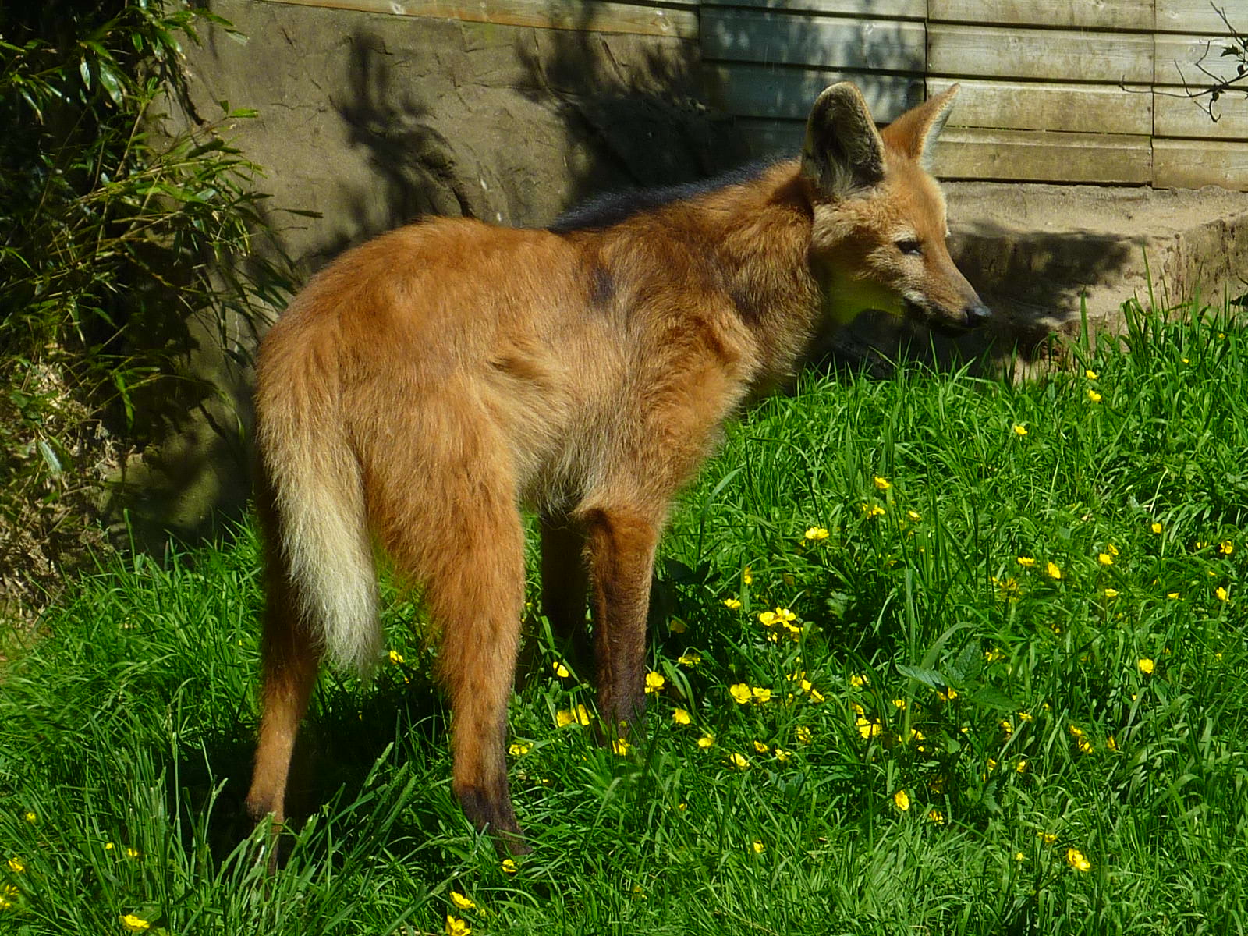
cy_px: 468
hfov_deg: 10.6
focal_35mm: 187
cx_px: 624
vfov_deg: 7.9
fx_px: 6742
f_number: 4.3
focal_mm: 17
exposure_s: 1/400
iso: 80
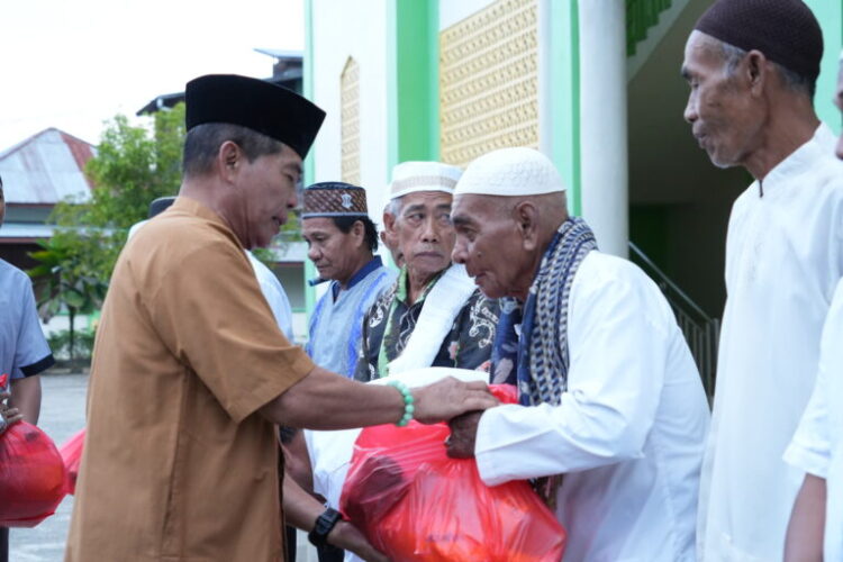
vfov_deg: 21.6
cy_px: 281
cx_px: 422
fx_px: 1475
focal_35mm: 63
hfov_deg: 31.9
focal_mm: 63
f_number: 6.3
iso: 3200
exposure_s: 1/100
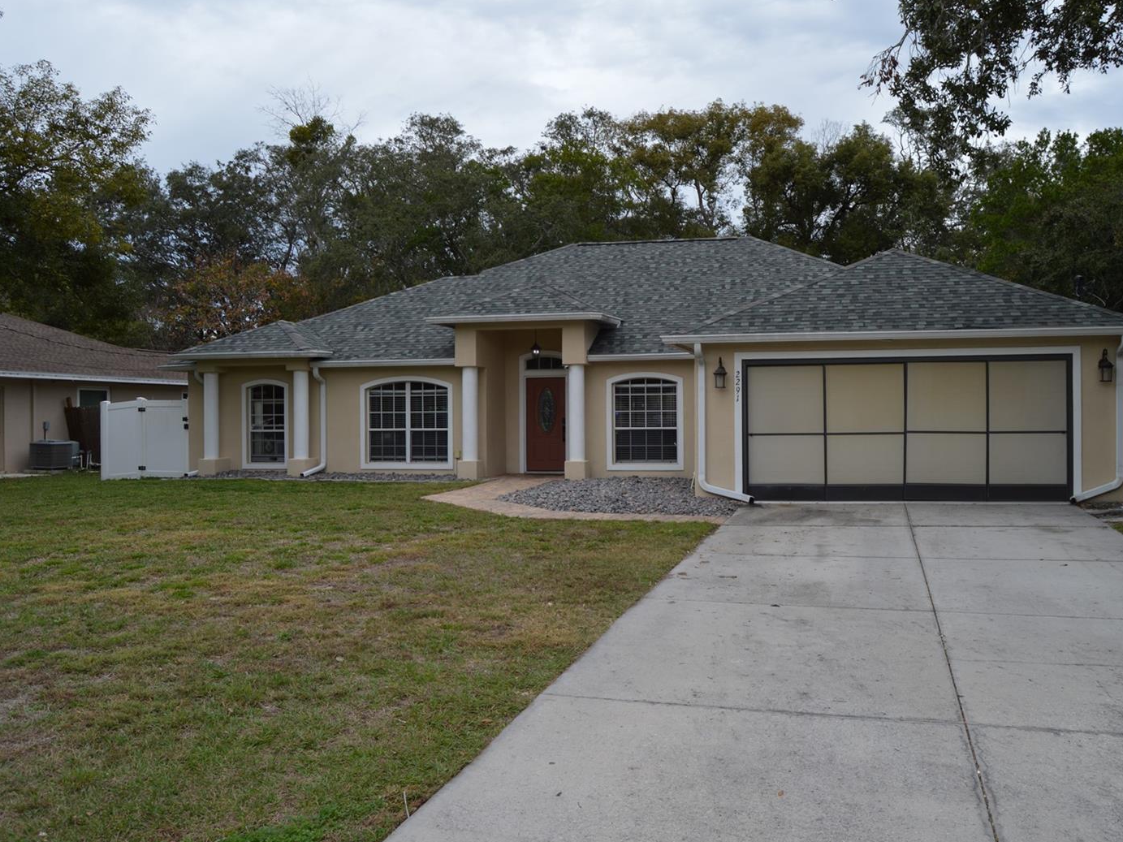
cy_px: 415
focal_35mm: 30
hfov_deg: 59.8
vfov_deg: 46.8
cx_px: 635
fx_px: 973
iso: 100
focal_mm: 18
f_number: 7.1
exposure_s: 1/200
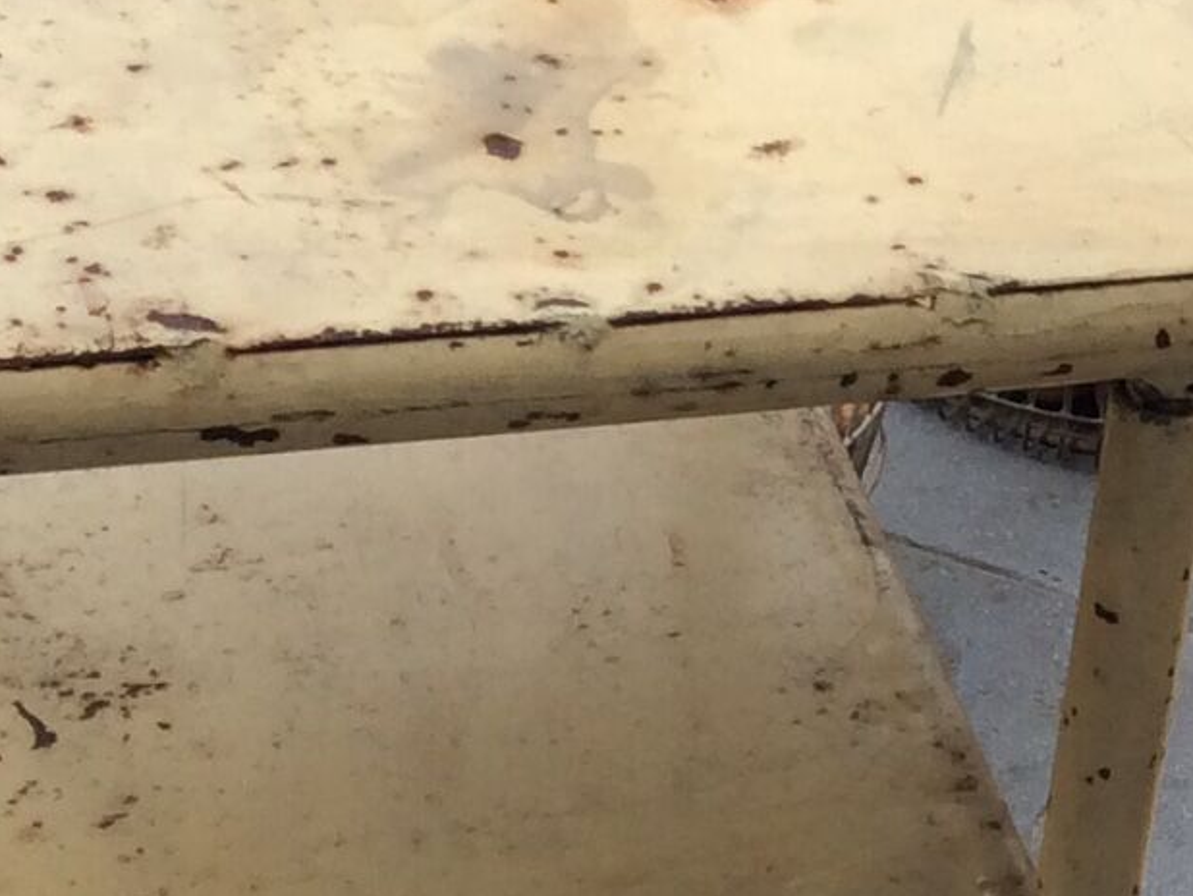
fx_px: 4620
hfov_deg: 14.4
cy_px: 796
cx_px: 1230
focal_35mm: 134
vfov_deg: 11.0
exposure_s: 1/369
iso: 32
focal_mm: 3.3
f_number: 2.4
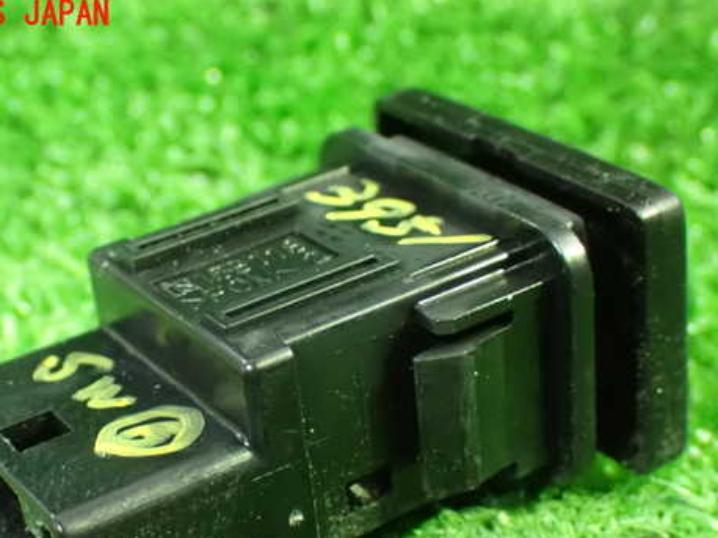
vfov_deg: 19.3
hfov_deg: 25.6
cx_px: 295
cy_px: 348
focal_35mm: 76
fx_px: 1576
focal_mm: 10.35
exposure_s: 1/20
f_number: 3.5
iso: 1600
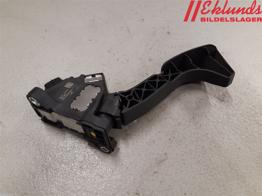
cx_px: 131
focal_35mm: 26
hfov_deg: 67.3
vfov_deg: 53.1
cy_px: 98
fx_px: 197
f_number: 1.7
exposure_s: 1/50
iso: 125
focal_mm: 3.93
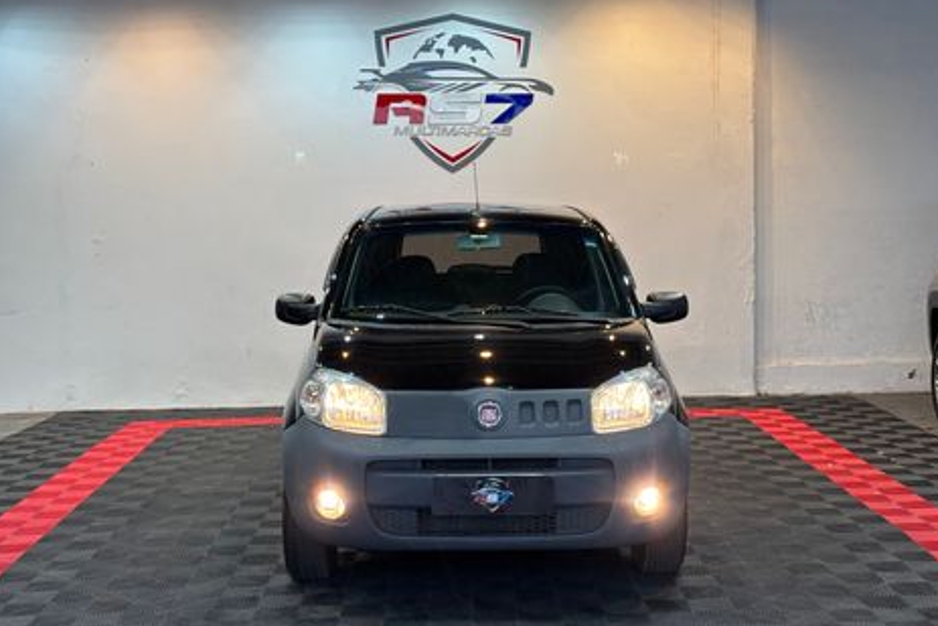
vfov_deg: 24.6
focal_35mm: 55
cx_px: 470
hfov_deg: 36.2
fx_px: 1433
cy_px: 336
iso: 50
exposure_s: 1/120
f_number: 1.6
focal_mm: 5.96
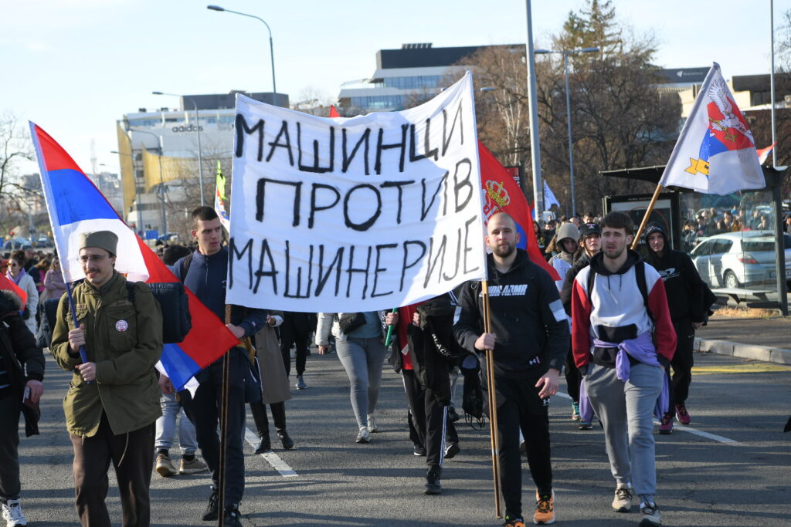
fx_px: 1538
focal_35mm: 70
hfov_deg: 28.8
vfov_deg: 19.5
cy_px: 264
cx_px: 396
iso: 500
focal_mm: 70
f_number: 5
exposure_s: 1/1250
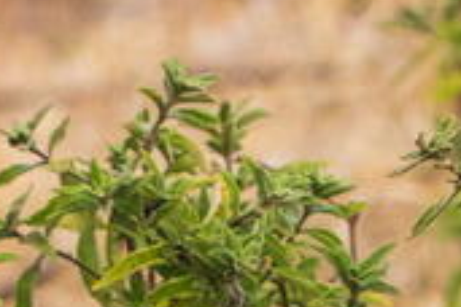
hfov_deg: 0.5
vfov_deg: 0.3
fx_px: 51282
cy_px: -183
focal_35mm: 4005
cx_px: -658
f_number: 6.3
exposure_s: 1/2500
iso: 1600
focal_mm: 600
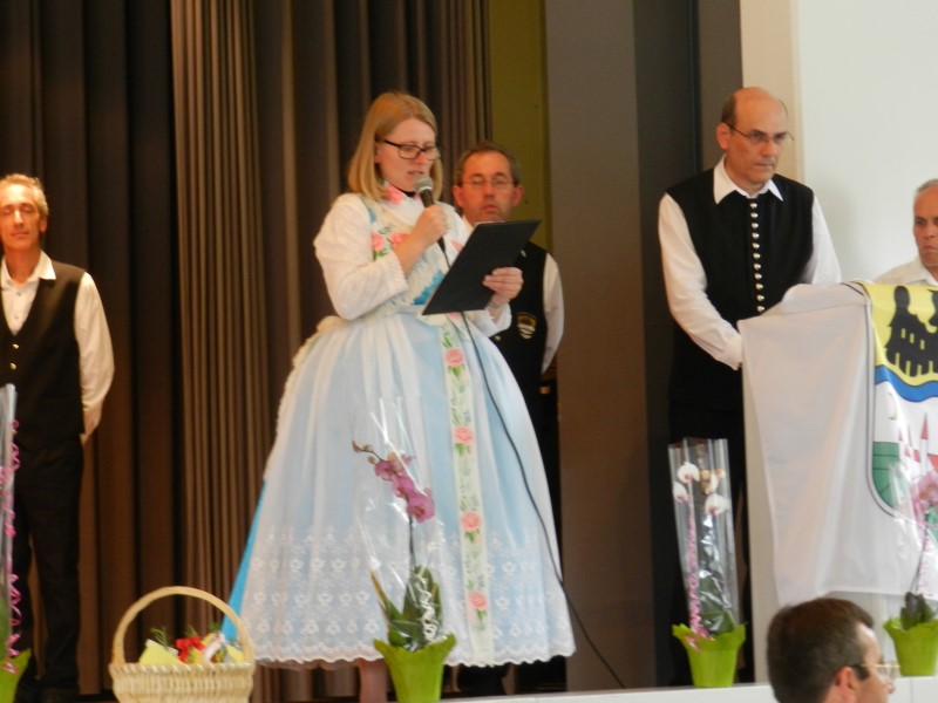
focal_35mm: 115
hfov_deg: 17.1
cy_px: 352
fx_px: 3116
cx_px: 469
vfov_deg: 12.9
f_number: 4.8
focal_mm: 20.5
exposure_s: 1/25
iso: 400
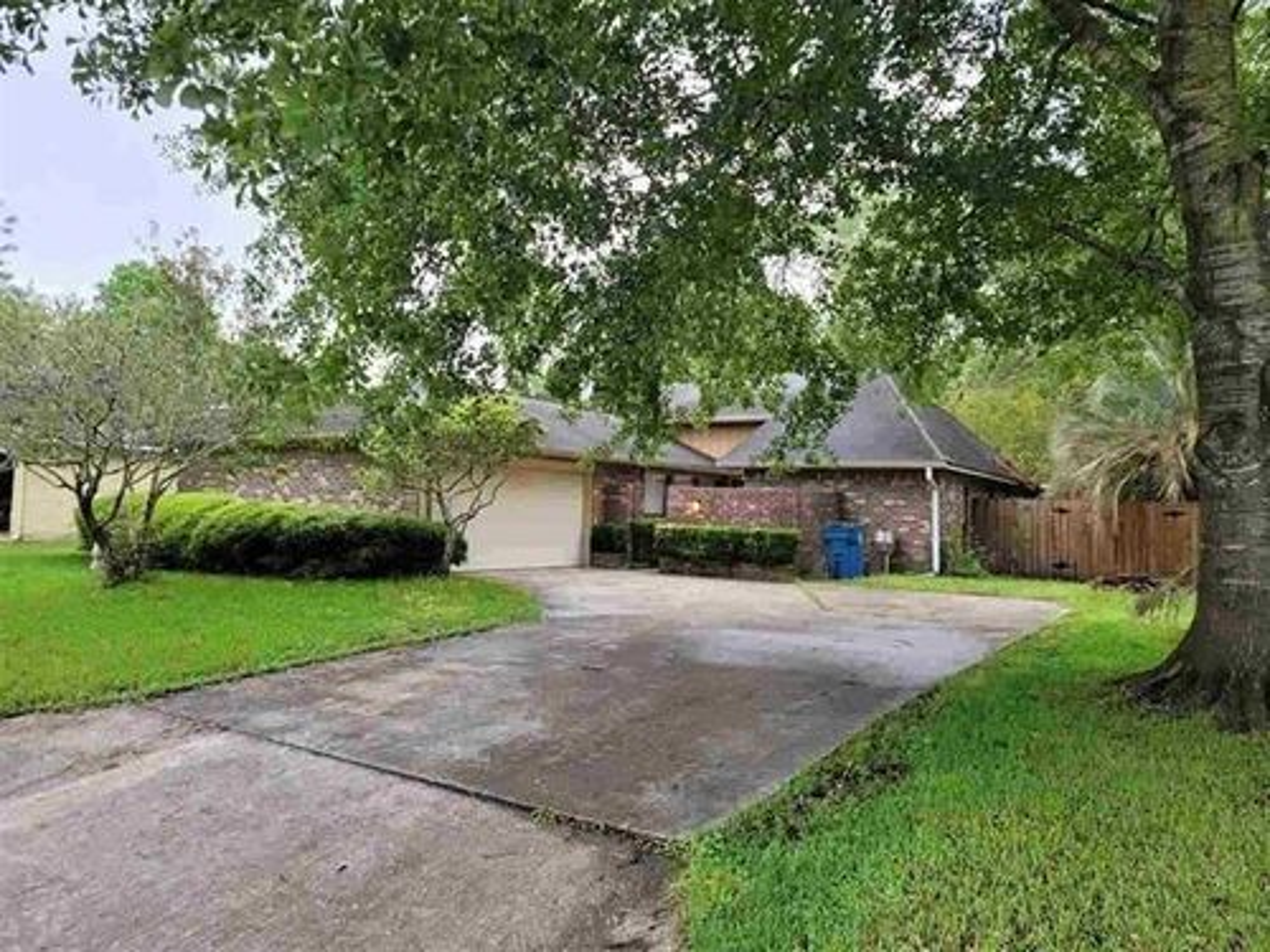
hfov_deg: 69.4
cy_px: 476
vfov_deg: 54.9
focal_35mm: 25
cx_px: 635
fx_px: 917
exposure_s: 1/119
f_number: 1.8
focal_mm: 7
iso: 25
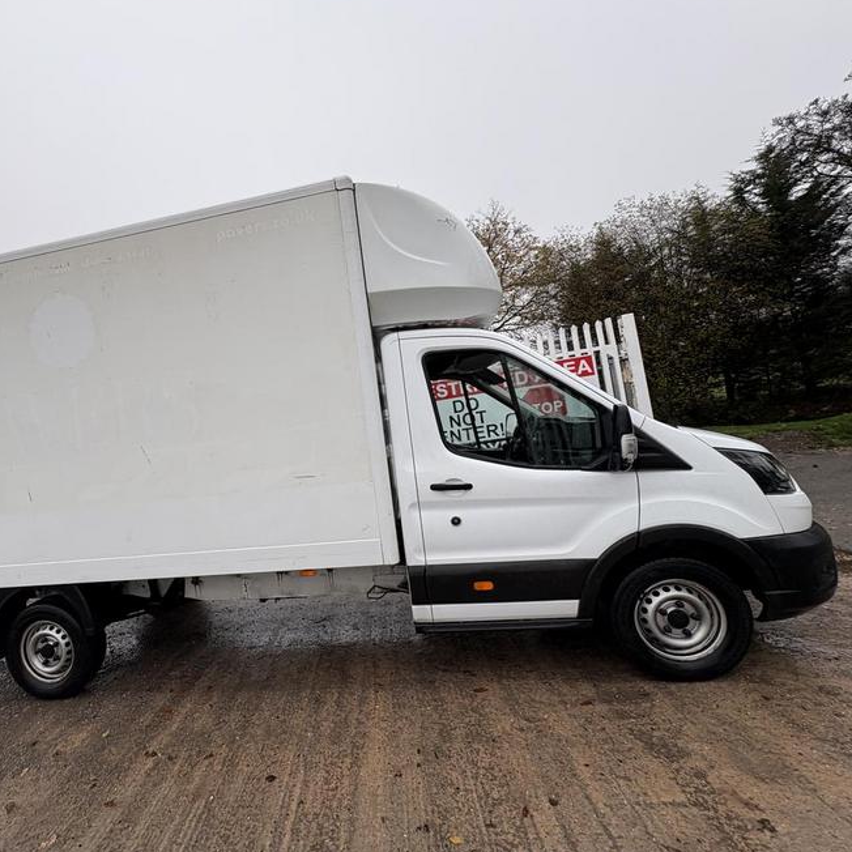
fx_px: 473
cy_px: 419
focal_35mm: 17
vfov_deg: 84.0
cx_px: 310
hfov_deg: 82.1
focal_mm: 2.22
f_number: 2.2
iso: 40
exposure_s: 1/173
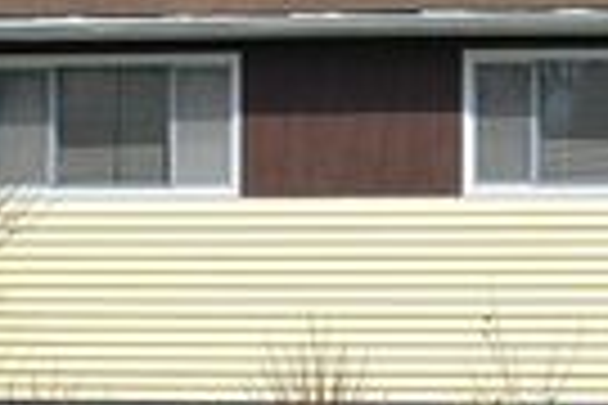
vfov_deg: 9.5
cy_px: 198
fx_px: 2432
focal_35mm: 144
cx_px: 761
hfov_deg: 13.8
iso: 100
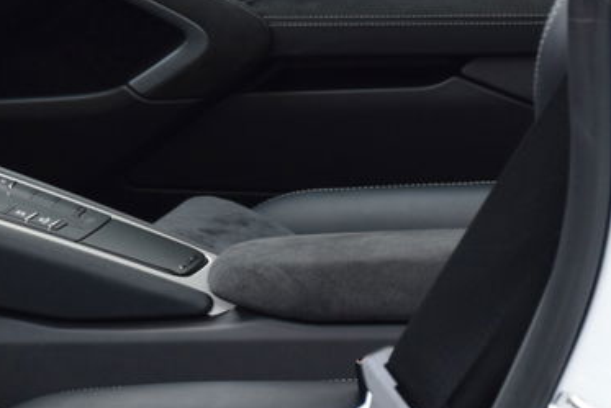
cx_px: -124
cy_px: 144
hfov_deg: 6.6
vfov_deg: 4.5
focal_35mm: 308
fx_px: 5235
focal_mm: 75
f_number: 5.3
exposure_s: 1/13
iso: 800
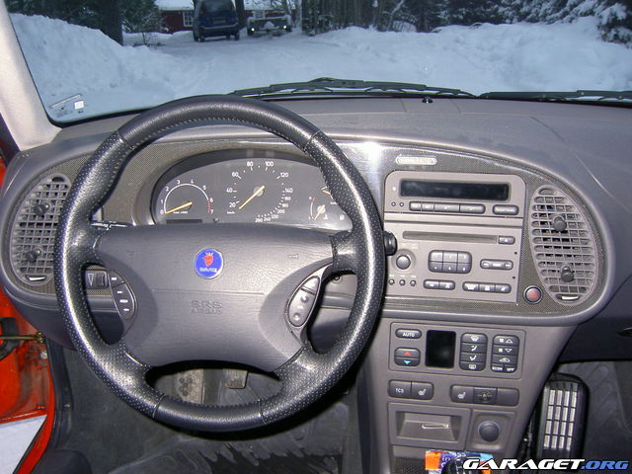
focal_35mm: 34
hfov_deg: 54.0
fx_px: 621
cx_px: 316
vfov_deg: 41.8
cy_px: 237
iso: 100
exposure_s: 1/60
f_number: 2.8
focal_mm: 5.6
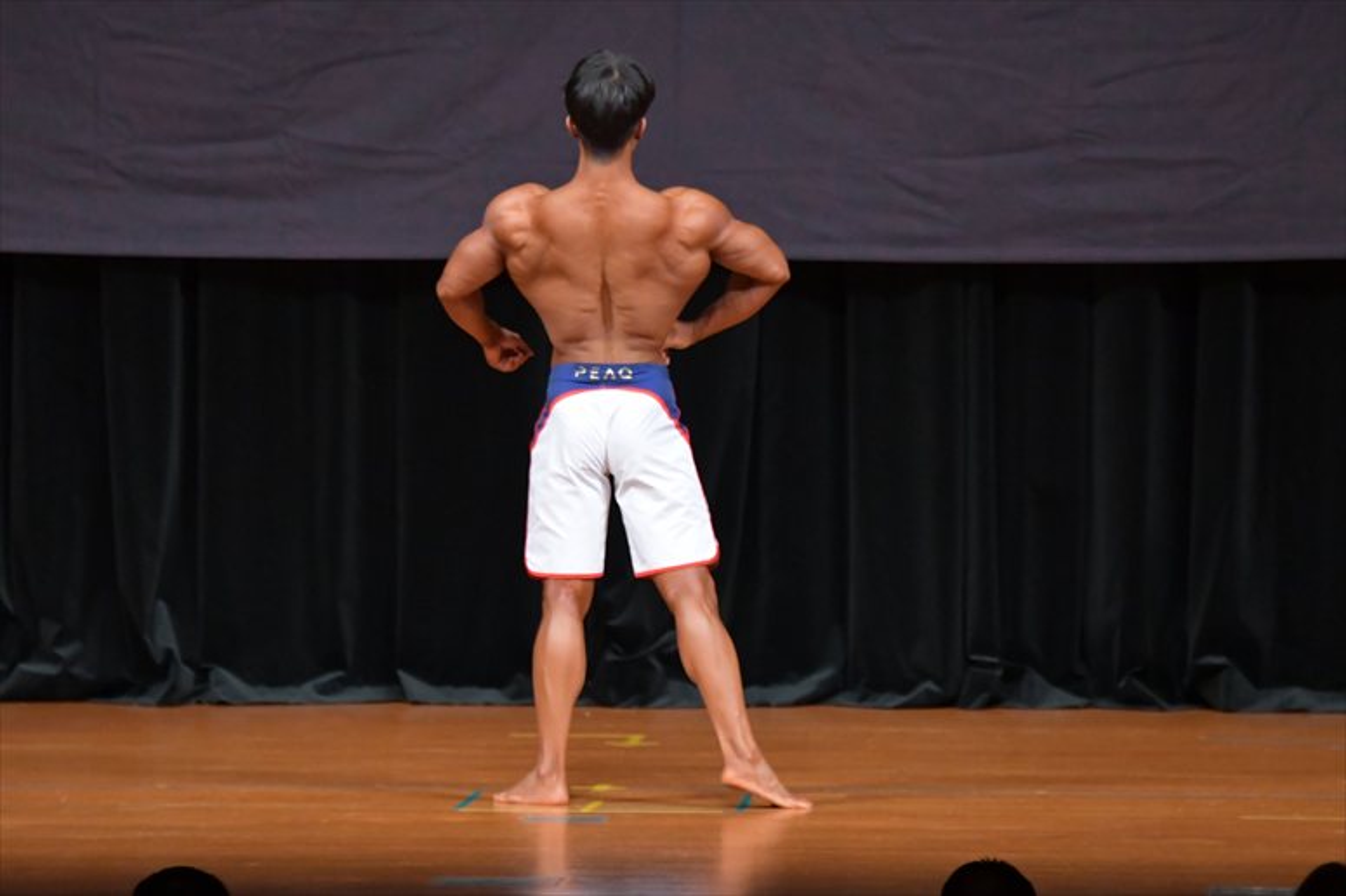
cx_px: 673
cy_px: 448
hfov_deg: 7.2
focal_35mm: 285
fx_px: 10651
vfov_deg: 4.8
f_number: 5.6
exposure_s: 1/400
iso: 5000
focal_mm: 190
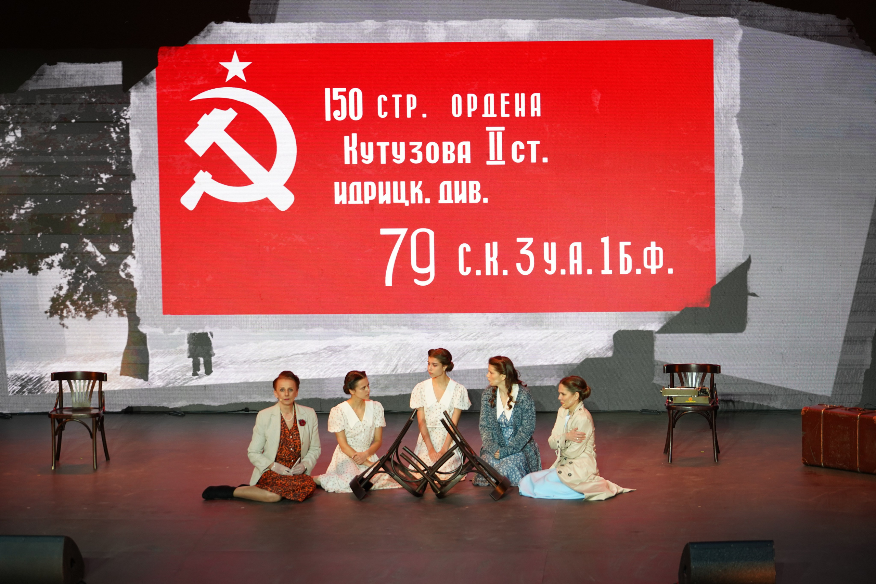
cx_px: 438
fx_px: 3382
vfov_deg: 9.9
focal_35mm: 139
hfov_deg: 14.8
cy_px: 292
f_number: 4
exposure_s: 1/500
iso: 1000
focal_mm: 139
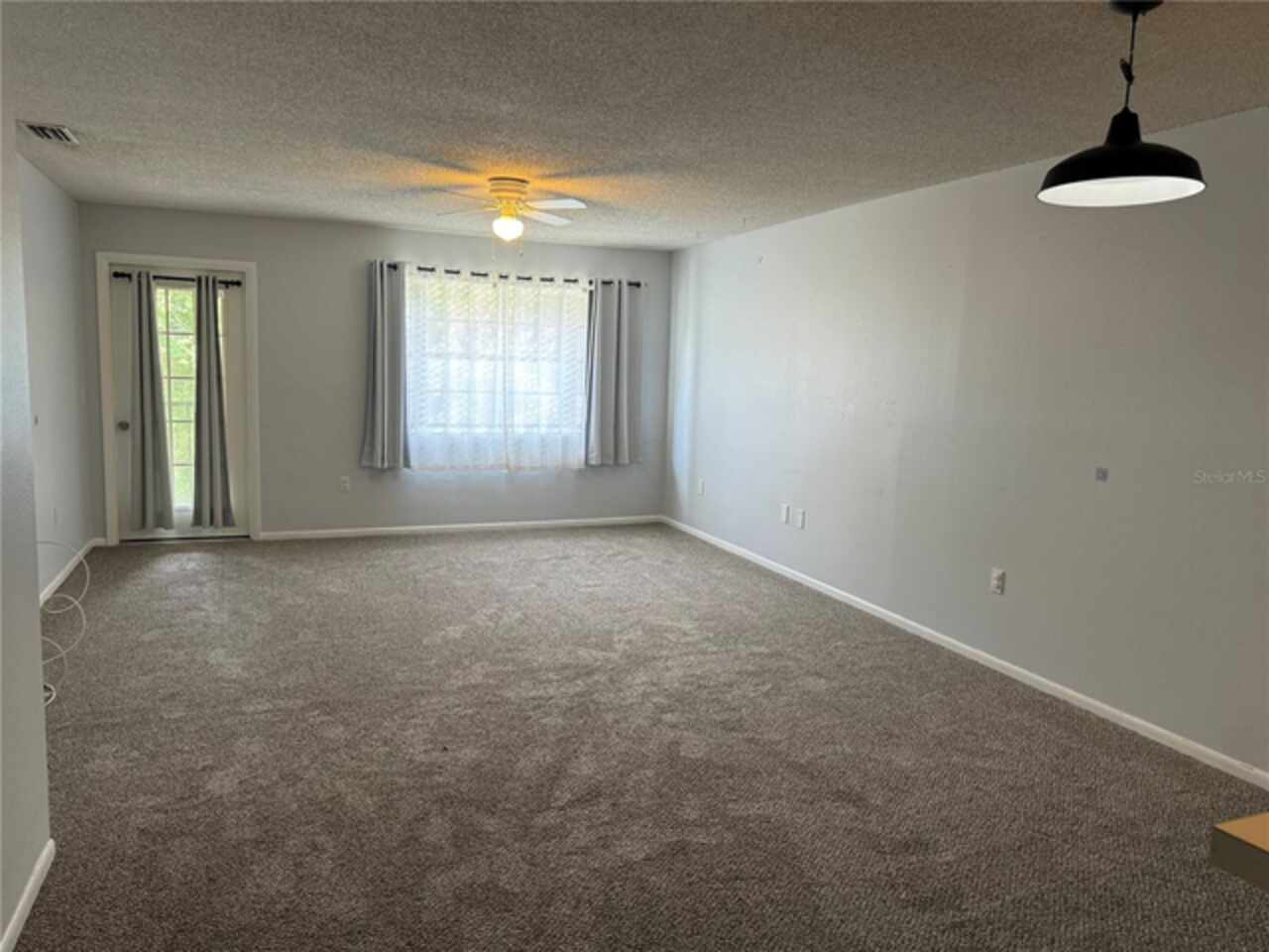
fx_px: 880
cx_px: 634
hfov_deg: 71.6
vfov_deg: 56.8
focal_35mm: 24
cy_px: 476
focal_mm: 6.76
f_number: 1.78
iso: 160
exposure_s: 1/60
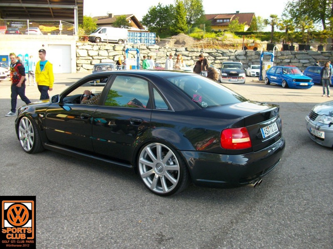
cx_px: 166
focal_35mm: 34
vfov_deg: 41.8
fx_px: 327
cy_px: 124
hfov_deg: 54.0
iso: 80
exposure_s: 1/227
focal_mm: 5.7
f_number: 2.9
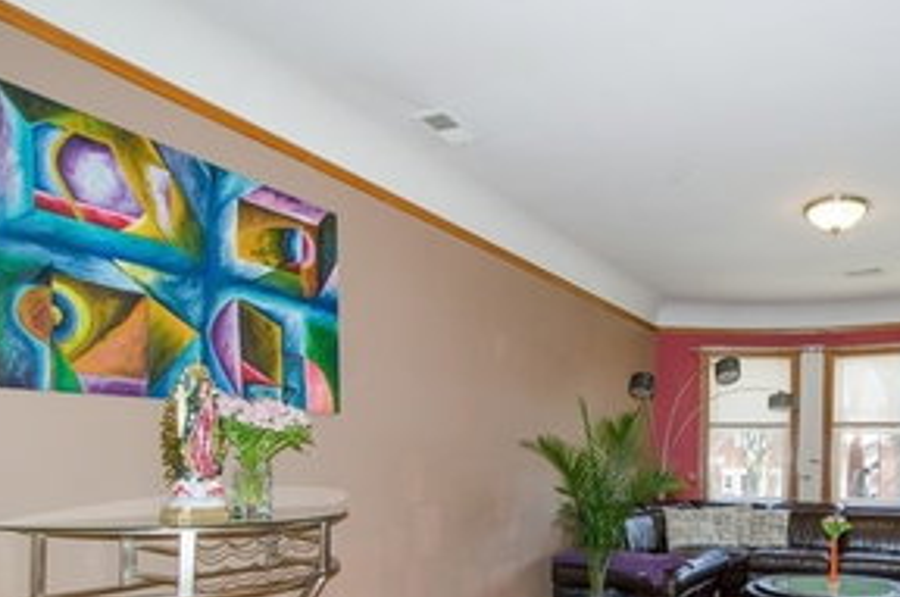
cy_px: 444
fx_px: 624
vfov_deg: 49.2
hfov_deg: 67.1
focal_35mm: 25
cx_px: 675
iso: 250
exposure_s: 1/40
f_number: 9
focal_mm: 10
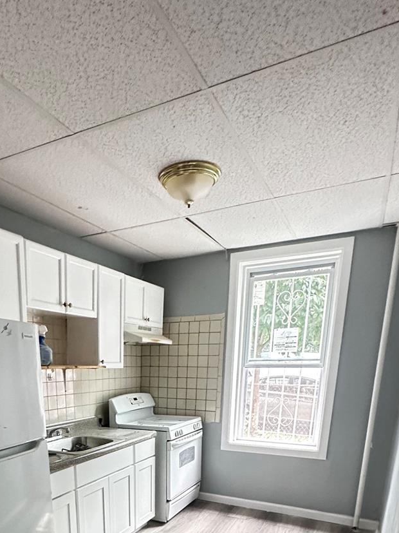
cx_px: 128
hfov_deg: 51.9
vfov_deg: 58.4
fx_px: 400
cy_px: 471
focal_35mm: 26
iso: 400
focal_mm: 2.22
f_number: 2.2
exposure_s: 1/60
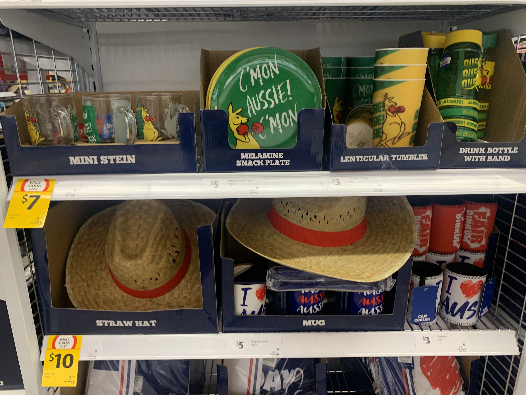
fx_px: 395
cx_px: 263
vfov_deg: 53.1
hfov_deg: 67.3
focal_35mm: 26
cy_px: 198
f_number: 1.8
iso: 100
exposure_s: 1/61
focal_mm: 4.25
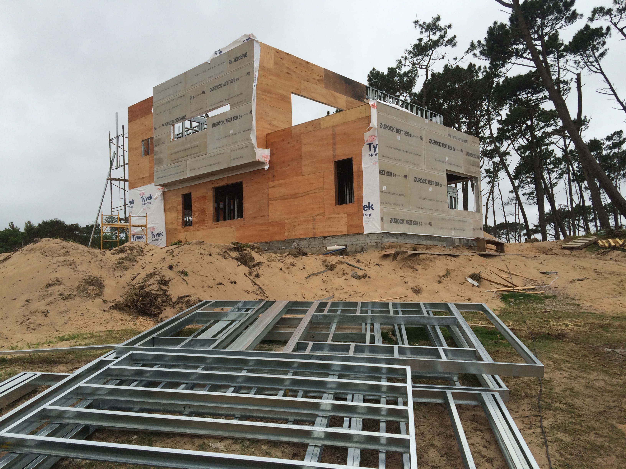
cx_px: 313
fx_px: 524
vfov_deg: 48.2
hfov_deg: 61.7
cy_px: 234
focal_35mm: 29
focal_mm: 4.15
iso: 32
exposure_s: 1/612
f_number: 2.2
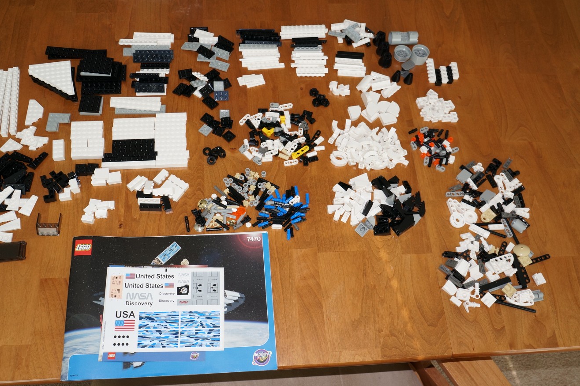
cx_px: 273
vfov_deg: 39.3
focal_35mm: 34
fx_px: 540
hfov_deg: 56.5
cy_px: 204
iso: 400
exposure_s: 1/60
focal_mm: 21
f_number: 8
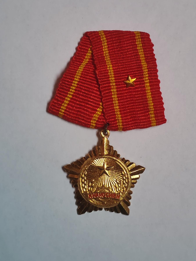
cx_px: 98
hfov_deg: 21.6
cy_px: 130
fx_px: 513
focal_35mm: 68
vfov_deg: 28.6
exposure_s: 1/100
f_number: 1.95
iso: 200
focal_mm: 5.52
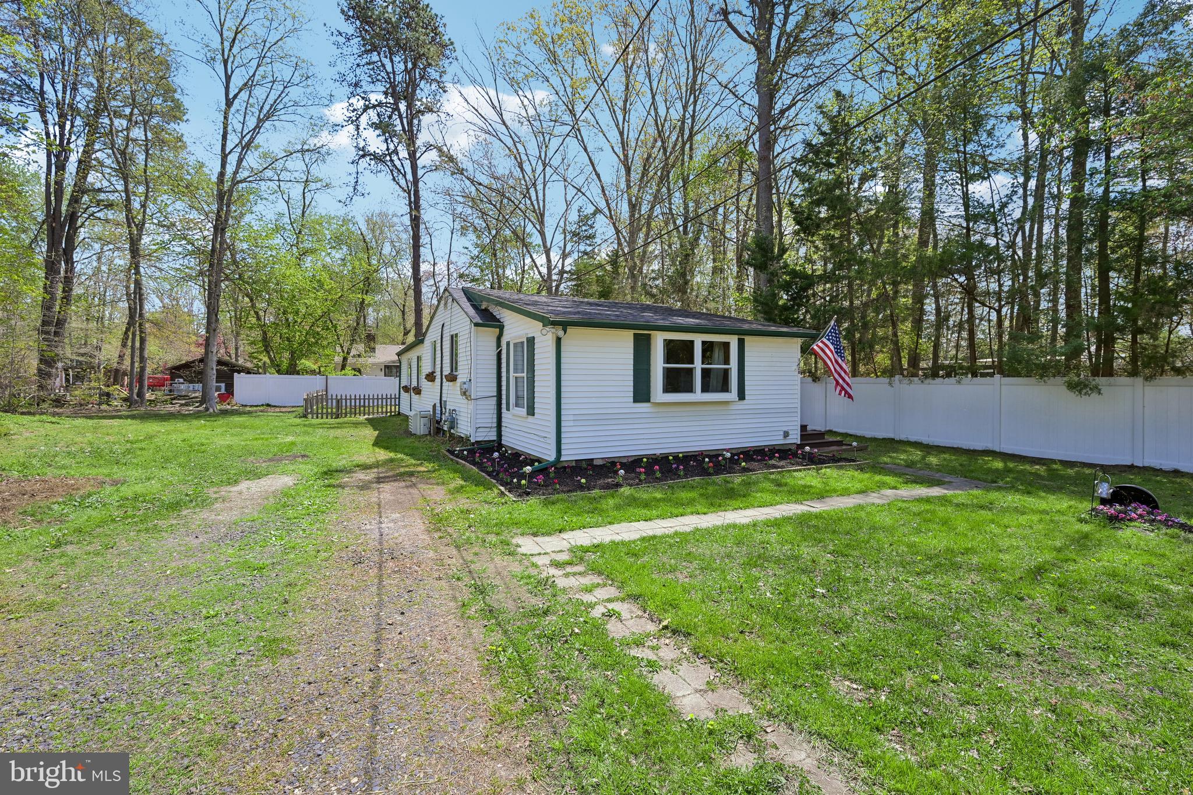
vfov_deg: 75.5
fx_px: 514
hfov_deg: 98.5
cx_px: 596
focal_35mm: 16
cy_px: 398
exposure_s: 1/100
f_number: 8
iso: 100
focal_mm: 15.5
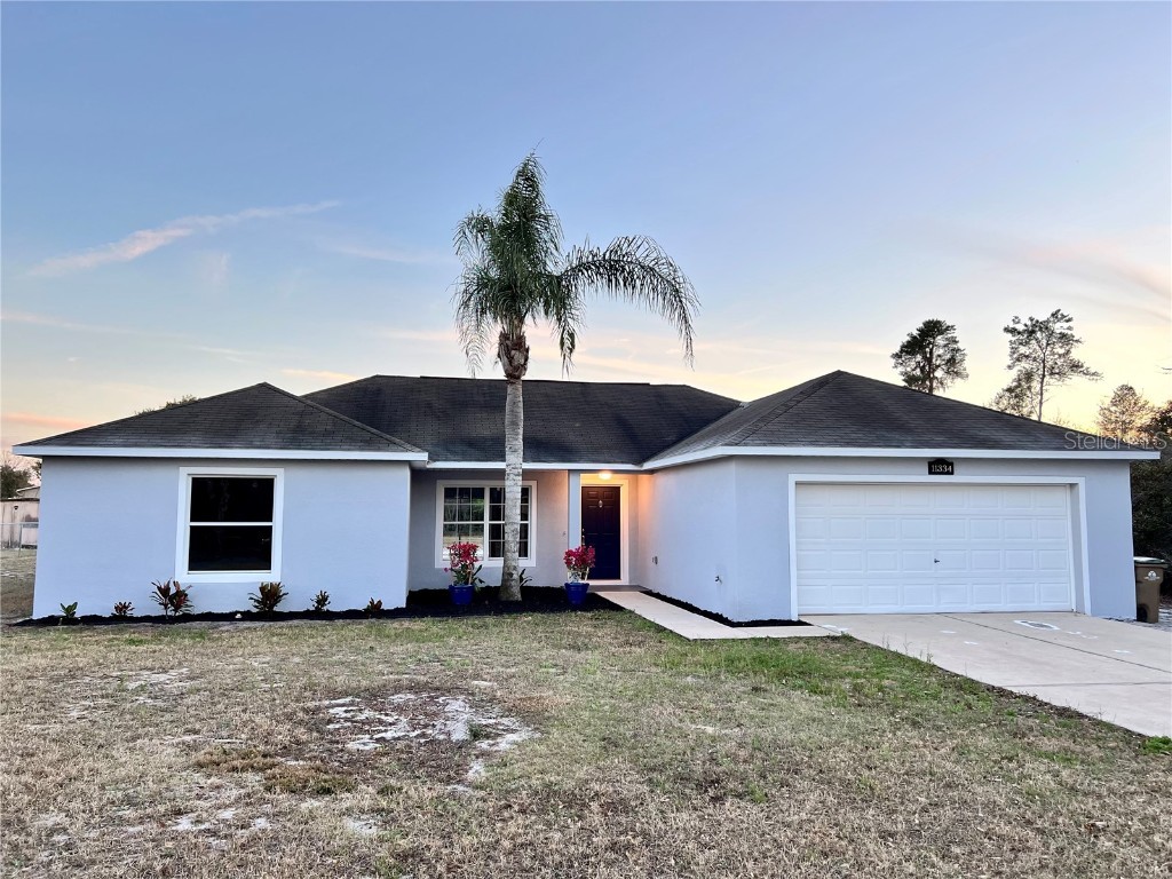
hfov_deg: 67.3
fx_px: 880
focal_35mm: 26
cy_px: 440
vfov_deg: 53.1
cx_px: 586
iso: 80
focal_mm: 5.7
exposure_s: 1/120
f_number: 1.5
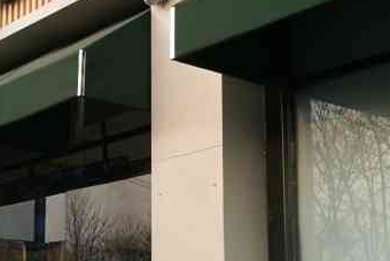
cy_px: 198
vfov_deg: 17.6
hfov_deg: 26.2
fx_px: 834
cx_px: 139
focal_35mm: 77
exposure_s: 1/139
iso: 50
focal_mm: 4.5
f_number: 2.2
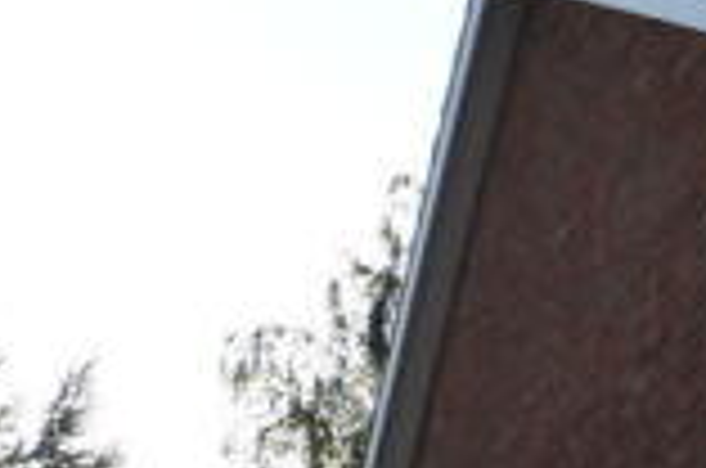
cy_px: 886
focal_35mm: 138
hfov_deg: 13.0
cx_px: -706
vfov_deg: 9.4
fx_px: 2701
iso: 100
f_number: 4
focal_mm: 22
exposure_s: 1/160
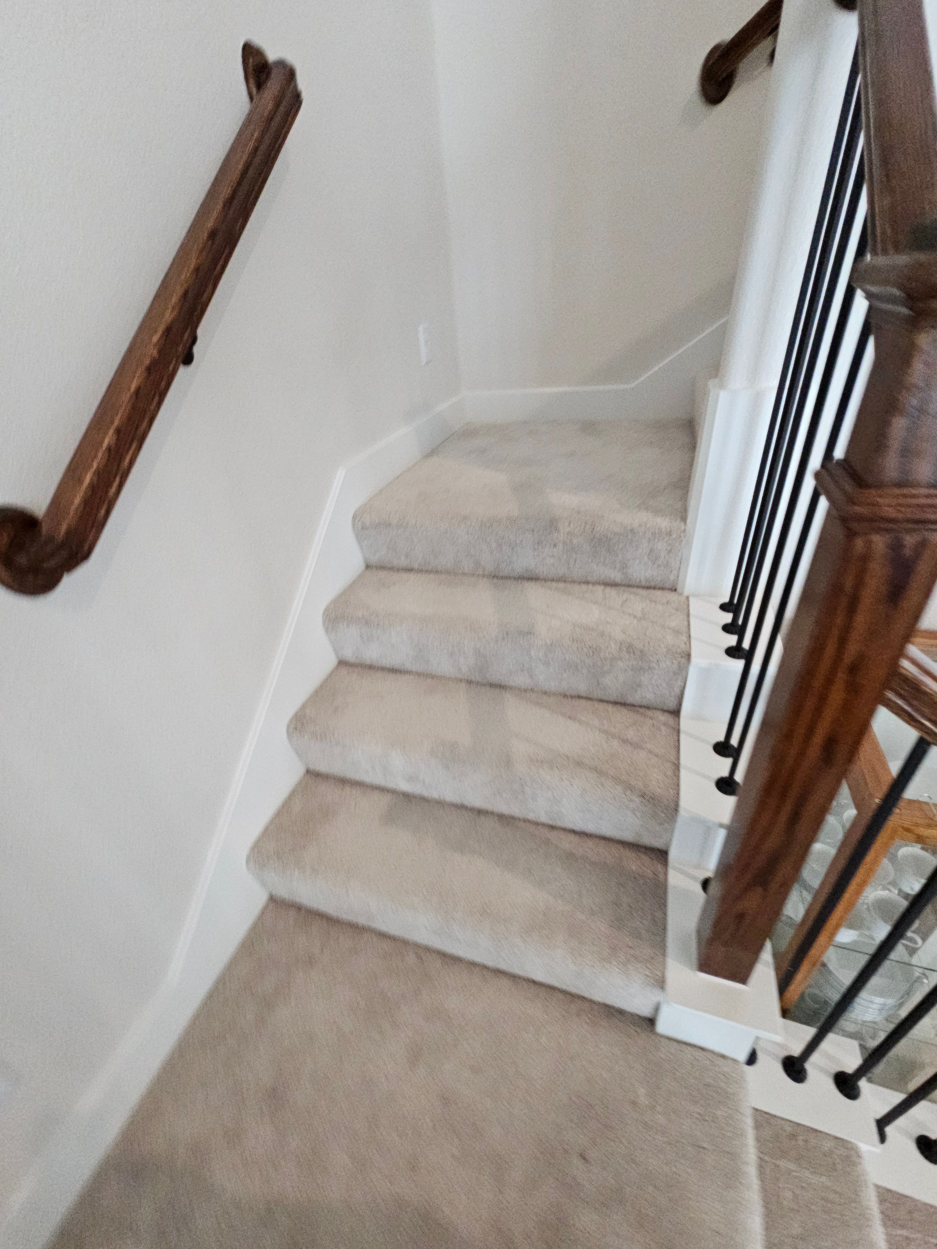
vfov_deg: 106.2
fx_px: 469
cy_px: 624
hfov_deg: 89.9
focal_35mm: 13
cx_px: 468
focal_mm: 2.2
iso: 400
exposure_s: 1/30
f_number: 2.2
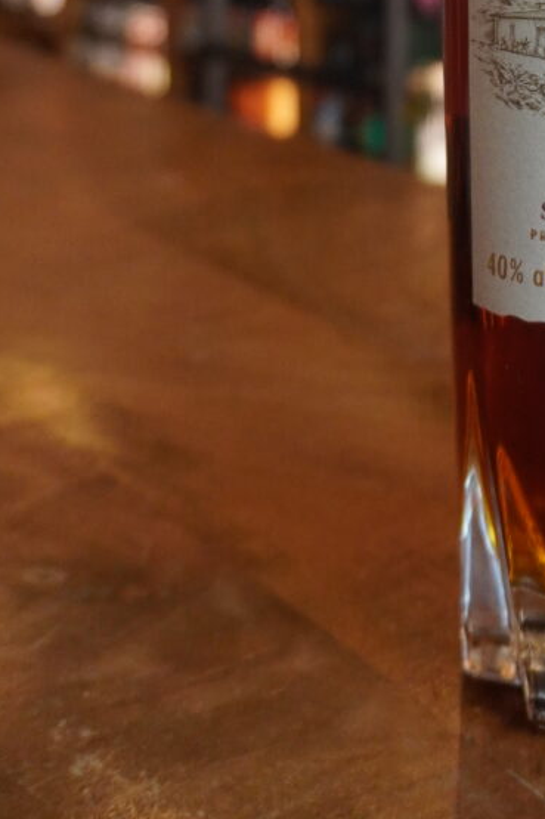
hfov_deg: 19.8
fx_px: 1477
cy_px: -154
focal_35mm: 65
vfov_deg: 27.4
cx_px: 640
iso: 1250
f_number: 4
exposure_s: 1/160
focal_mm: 16
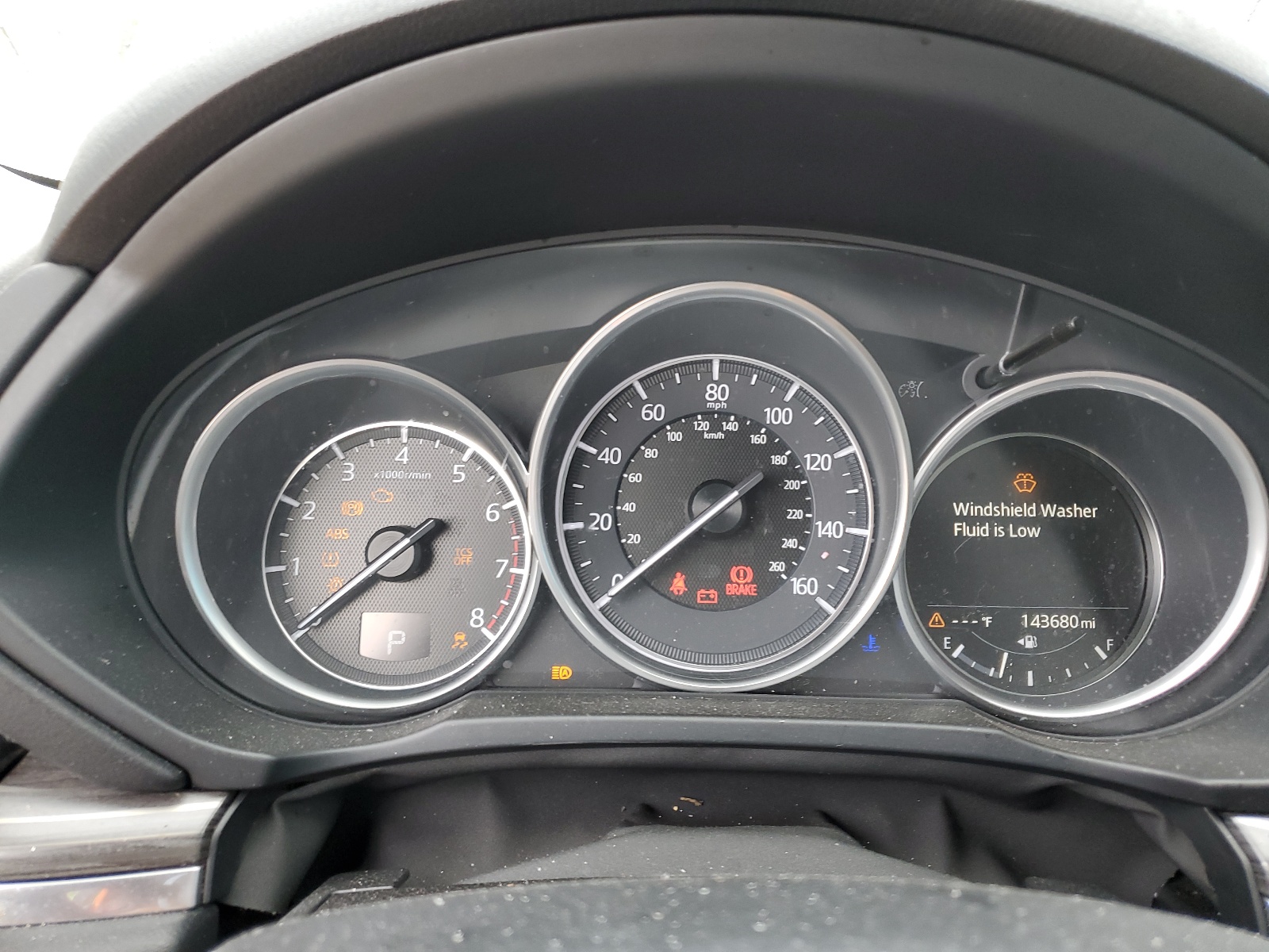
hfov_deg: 67.3
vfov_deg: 53.1
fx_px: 953
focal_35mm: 26
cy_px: 476
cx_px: 634
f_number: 1.5
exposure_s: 1/120
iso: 61
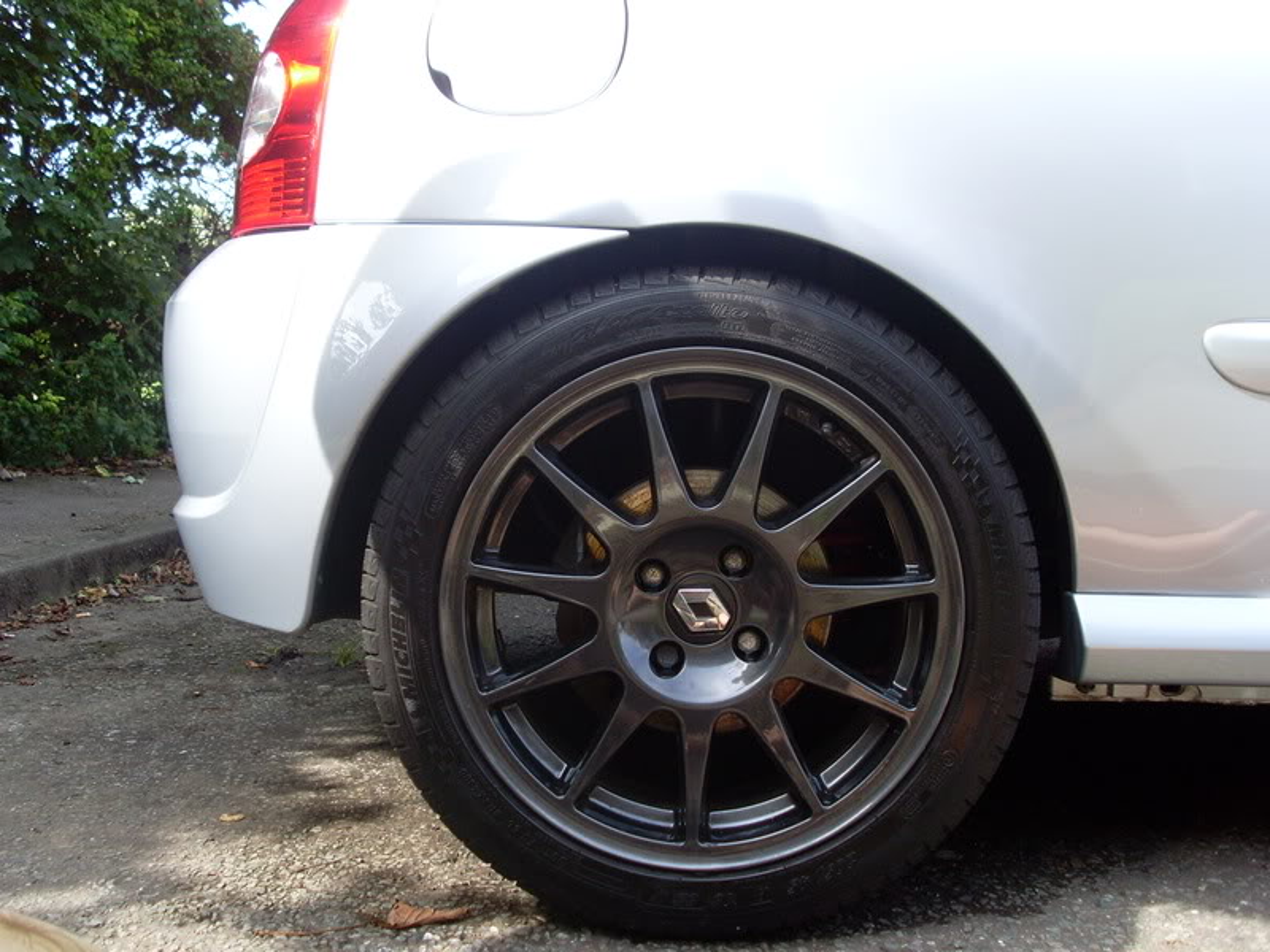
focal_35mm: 38
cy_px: 476
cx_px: 635
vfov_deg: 37.7
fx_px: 1394
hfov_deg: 49.0
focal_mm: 6.3
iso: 80
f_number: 3
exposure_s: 1/250
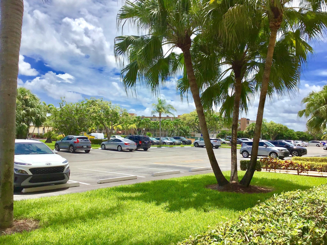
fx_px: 293
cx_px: 164
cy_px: 122
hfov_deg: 58.4
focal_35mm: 31
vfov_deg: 45.4
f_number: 2.4
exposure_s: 1/2551
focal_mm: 3.3
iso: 25
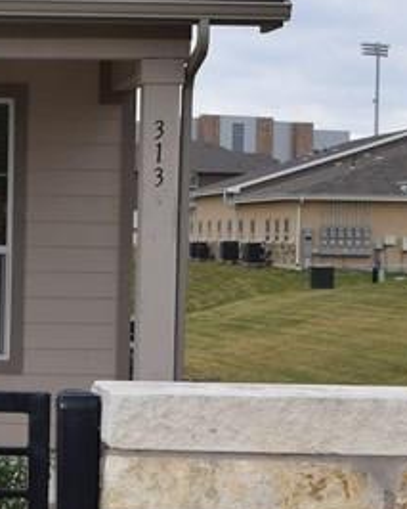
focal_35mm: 138
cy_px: 318
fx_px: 2077
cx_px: -250
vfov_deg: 13.9
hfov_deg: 10.7
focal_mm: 24
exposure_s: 1/200
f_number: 7.1
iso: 100
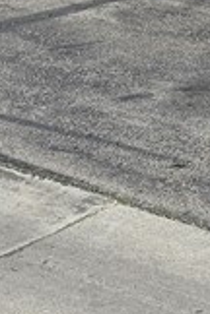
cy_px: -217
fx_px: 1321
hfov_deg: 9.1
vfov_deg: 12.6
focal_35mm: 151
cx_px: 148
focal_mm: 6.3
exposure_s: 1/781
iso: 12
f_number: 1.7
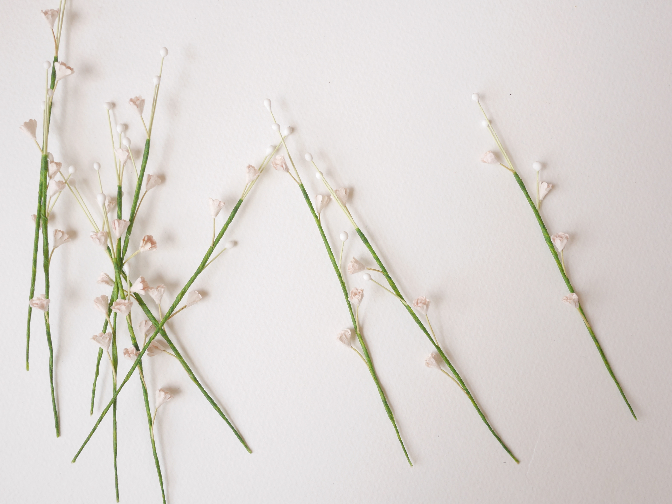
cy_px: 252
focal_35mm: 40
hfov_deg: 46.8
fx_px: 777
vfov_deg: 36.0
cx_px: 336
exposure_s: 1/100
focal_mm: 20
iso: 800
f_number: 5
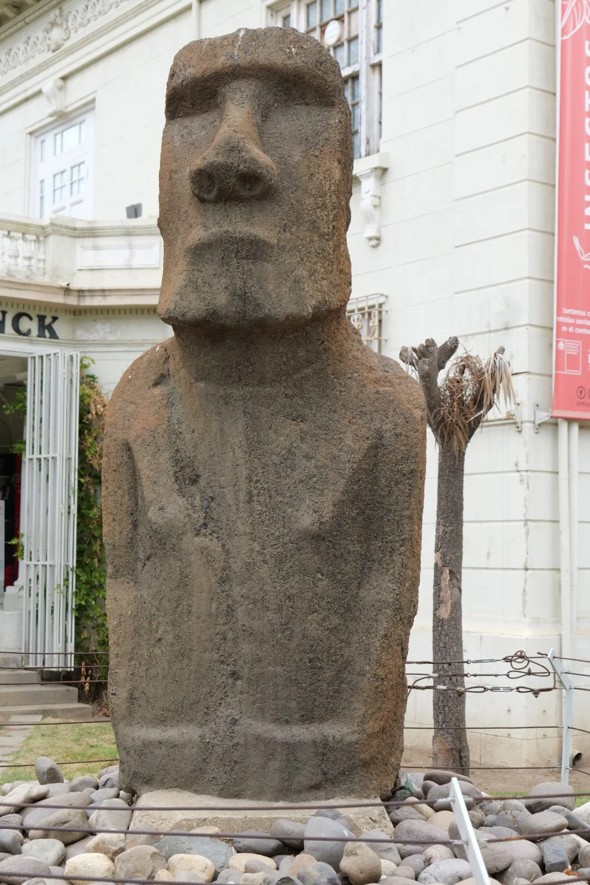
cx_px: 295
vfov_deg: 33.4
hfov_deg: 22.6
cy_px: 442
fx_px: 1475
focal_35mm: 60
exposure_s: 1/125
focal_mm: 60
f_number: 5.6
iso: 100
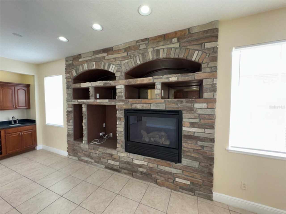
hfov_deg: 102.1
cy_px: 107
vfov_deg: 85.7
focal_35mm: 14
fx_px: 116
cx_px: 143
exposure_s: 1/60
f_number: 2.2
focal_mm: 2.22
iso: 125
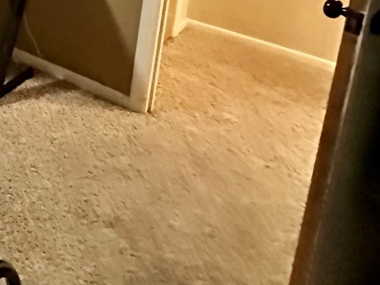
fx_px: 549
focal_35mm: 50
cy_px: -155
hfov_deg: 23.8
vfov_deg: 22.9
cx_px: -267
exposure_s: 1/49
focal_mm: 2.22
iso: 1250
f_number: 2.2
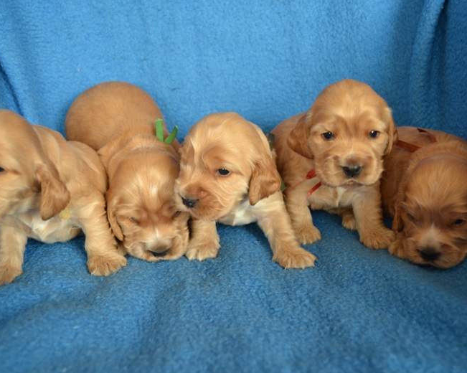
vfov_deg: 33.4
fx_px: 622
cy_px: 190
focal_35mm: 45
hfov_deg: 41.1
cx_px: 215
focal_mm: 26
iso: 400
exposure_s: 1/60
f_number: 4
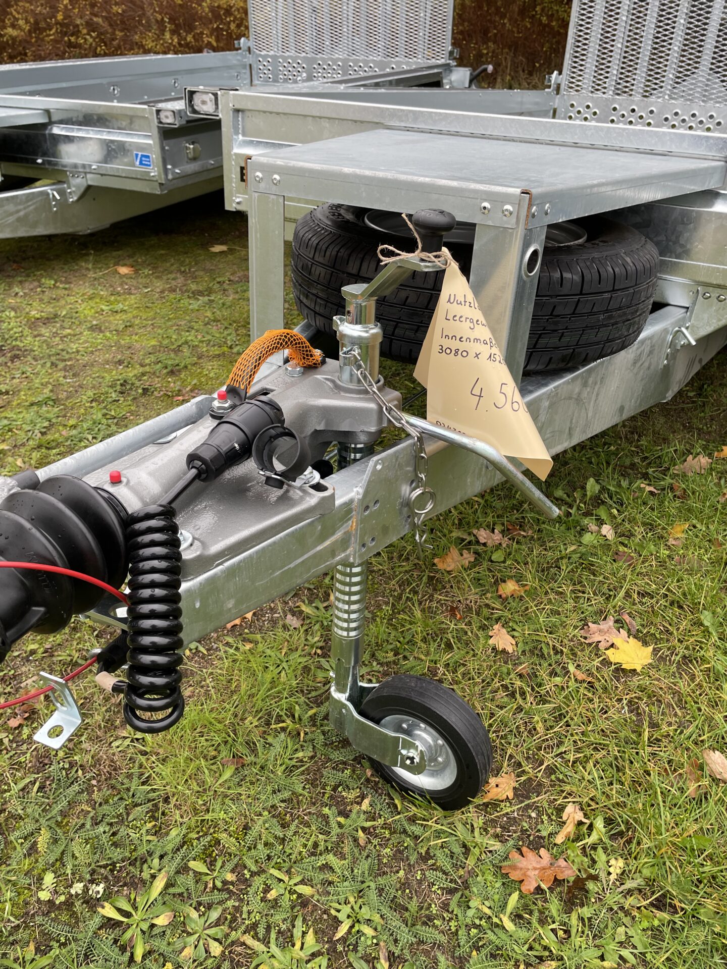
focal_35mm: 26
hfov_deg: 53.1
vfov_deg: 67.3
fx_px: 728
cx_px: 364
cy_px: 484
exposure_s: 1/132
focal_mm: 4.2
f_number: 1.6
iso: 32
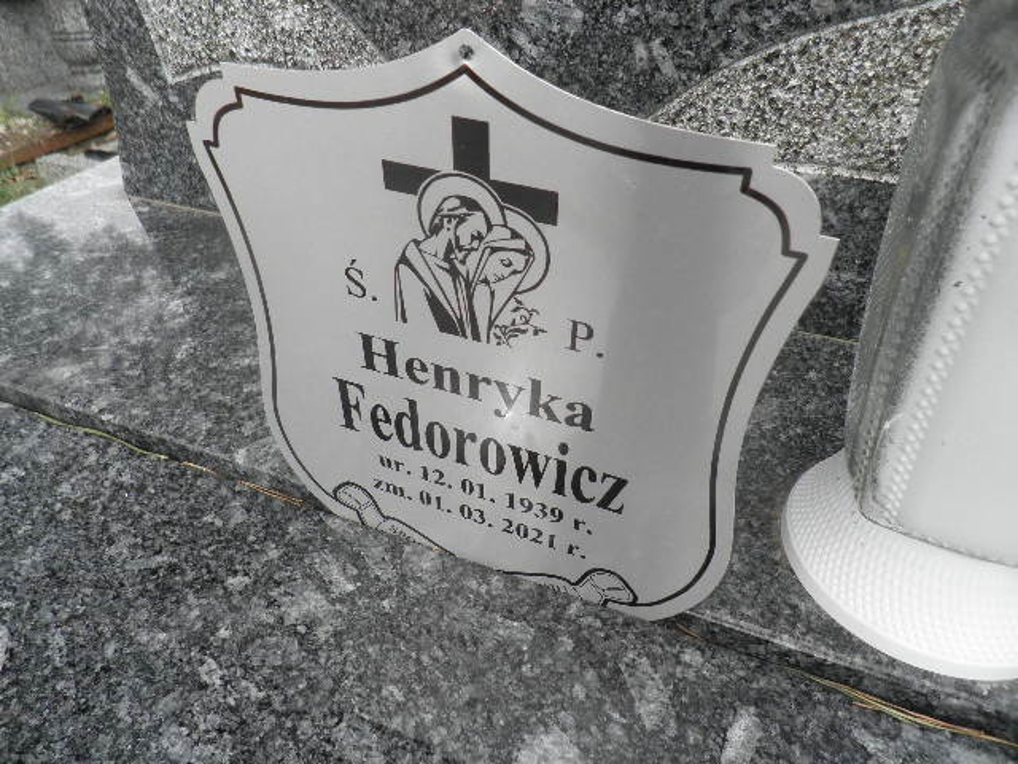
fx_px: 706
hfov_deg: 71.6
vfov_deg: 56.8
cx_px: 509
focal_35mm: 24
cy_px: 382
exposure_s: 1/250
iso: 64
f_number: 3.3
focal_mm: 4.3
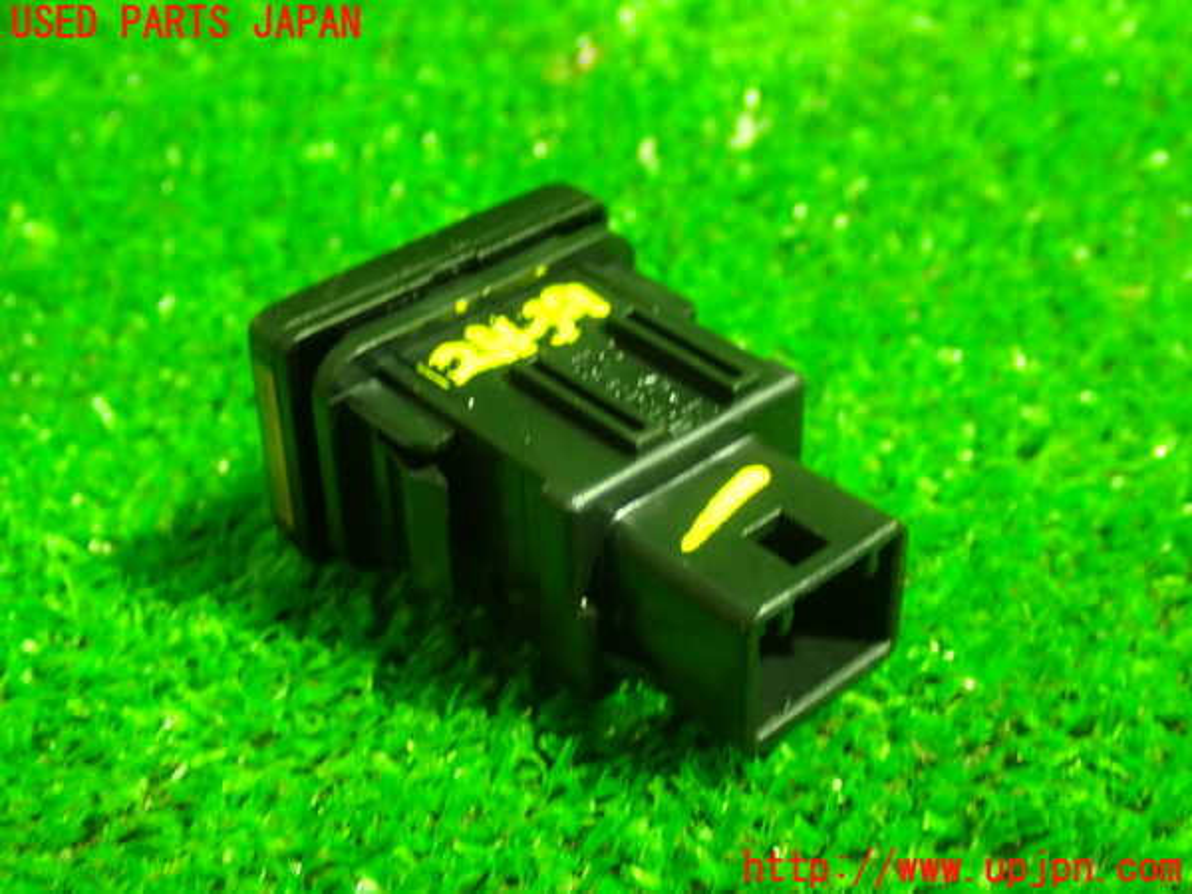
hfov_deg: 35.5
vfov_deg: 27.0
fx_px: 1859
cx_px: 596
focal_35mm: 54
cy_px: 447
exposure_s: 1/13
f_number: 3.3
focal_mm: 9.65
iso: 800
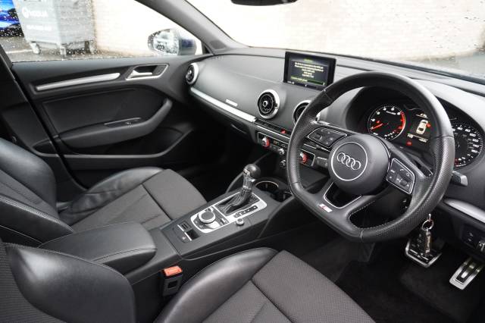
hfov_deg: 73.8
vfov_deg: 53.1
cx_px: 242
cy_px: 162
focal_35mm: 24
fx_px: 323
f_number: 3.5
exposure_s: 1/160
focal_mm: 16
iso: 5000
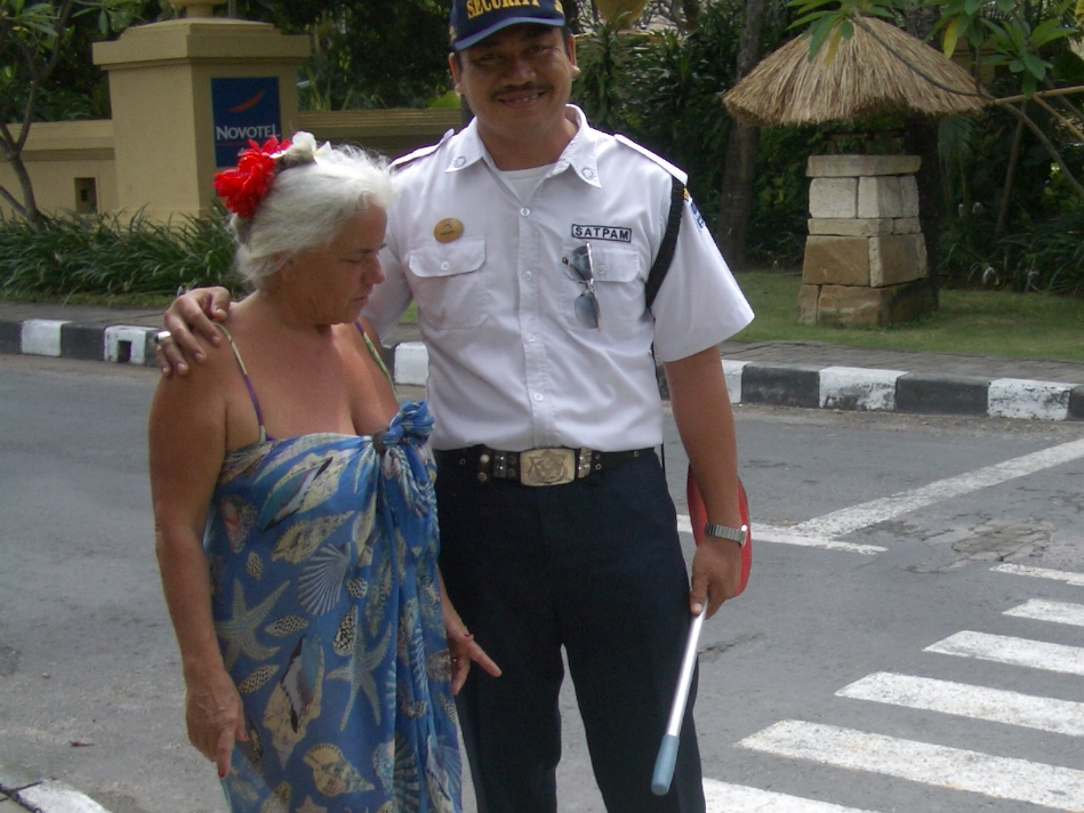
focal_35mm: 59
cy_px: 544
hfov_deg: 32.0
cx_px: 836
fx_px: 1848
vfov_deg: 24.7
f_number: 2.6
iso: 50
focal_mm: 5.8
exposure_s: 1/640
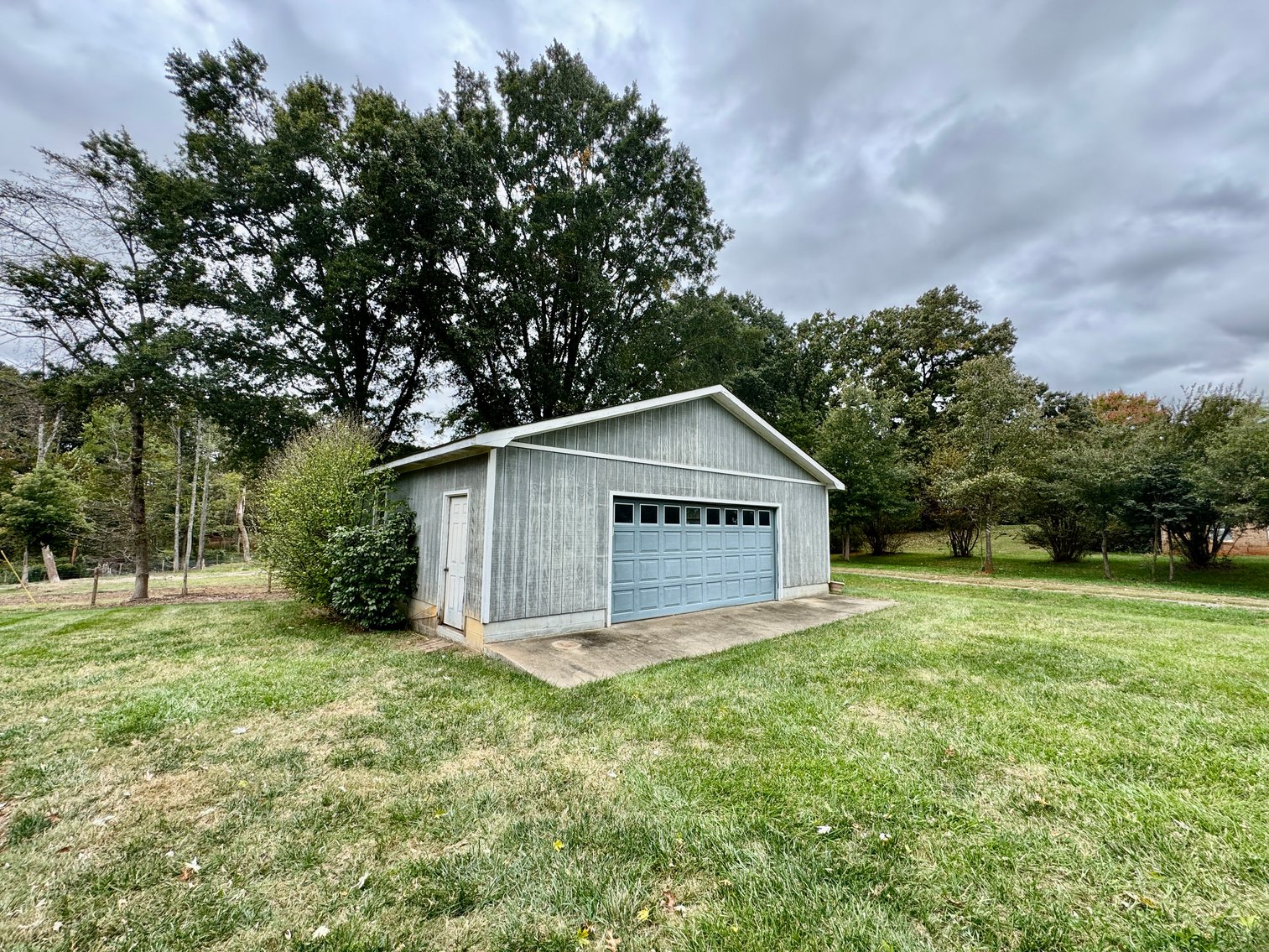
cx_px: 634
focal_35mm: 14
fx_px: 513
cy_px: 476
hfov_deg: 102.1
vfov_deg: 85.7
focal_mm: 2.22
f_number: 2.2
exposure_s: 1/435
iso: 40
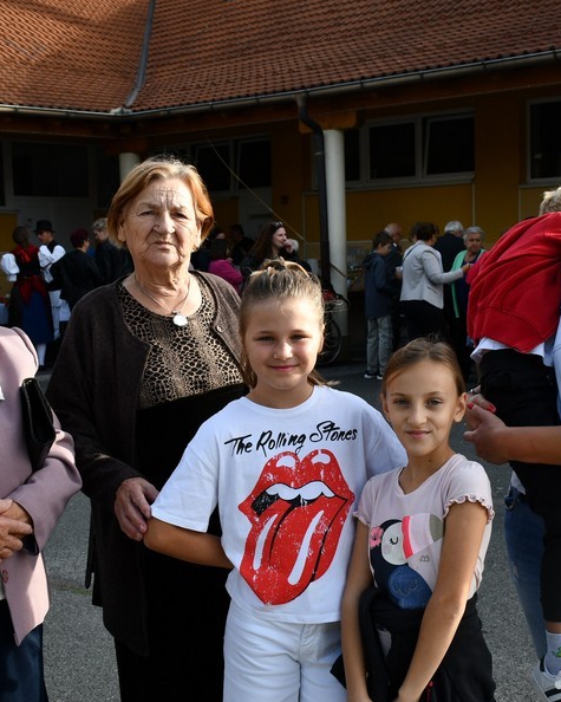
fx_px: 1142
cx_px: 292
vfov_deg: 34.1
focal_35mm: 55
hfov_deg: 27.6
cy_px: 379
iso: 200
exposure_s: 1/250
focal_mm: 23
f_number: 7.1
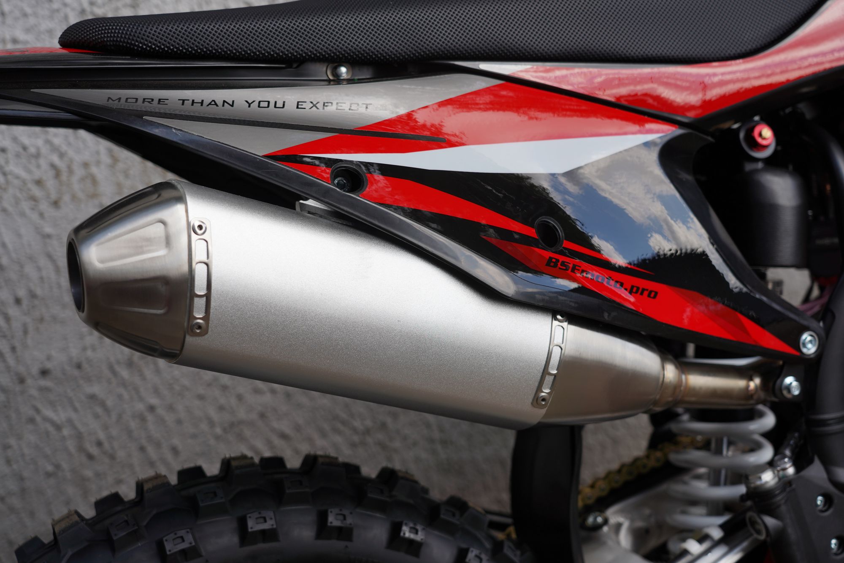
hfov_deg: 38.2
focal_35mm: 52
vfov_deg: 26.0
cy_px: 282
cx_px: 422
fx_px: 1219
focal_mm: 52
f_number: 4.5
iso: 100
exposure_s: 1/250
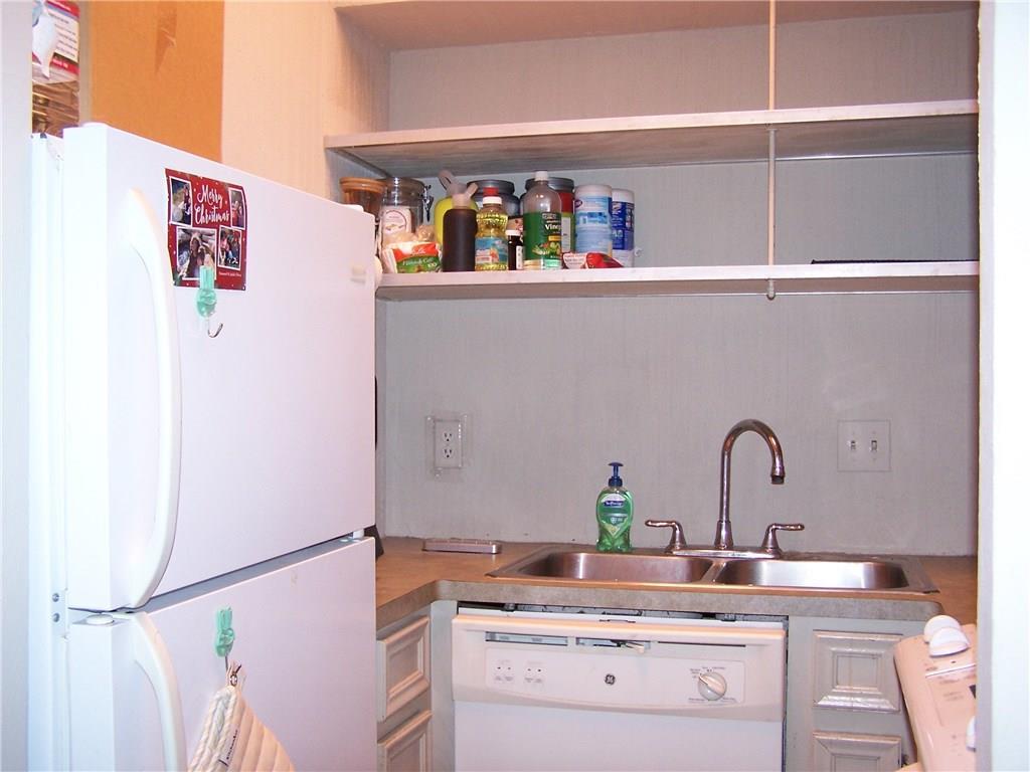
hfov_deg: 49.0
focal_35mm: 38
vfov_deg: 37.7
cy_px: 386
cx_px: 515
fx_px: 1131
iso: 140
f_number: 2.8
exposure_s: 1/60
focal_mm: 6.3
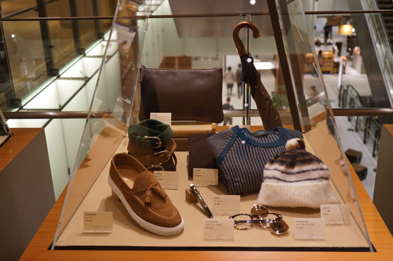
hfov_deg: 47.5
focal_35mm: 41
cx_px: 196
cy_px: 130
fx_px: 447
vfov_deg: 32.6
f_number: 4.5
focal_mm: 41
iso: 1000
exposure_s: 1/60
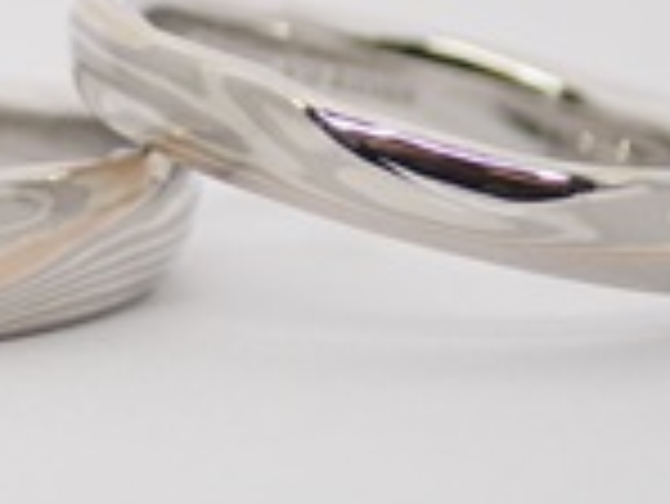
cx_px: 67
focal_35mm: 232
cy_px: 169
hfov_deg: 8.5
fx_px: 4494
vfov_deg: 6.4
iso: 200
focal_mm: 13.65
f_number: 4.1
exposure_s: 1/125
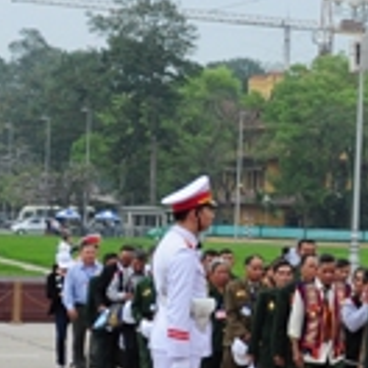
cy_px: 259
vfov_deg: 10.9
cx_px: 983
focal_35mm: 160
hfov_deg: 9.3
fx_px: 1924
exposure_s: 1/200
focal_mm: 22
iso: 500
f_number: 11
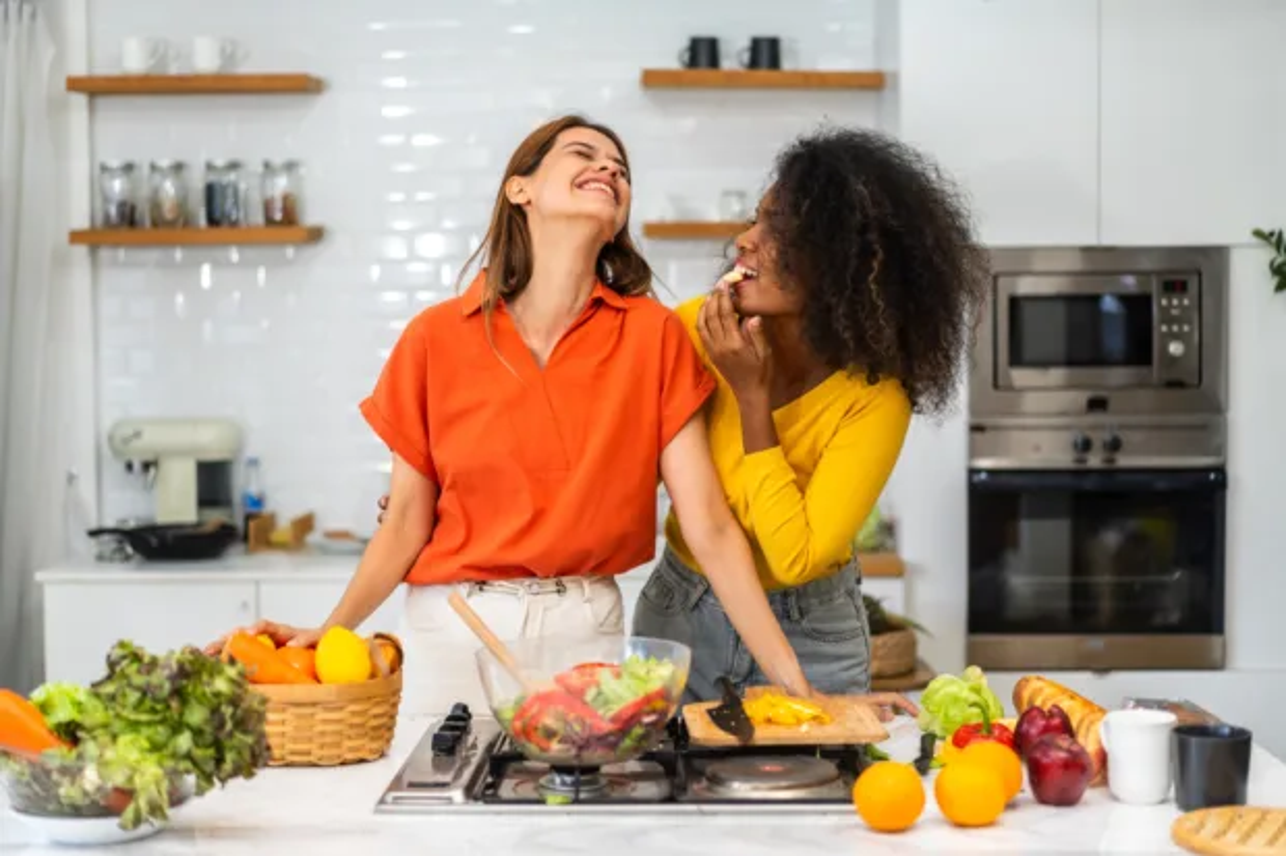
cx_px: 643
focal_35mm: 55
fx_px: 1964
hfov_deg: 36.3
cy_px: 428
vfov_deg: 24.6
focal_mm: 55
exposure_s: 1/400
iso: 100
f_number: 1.8
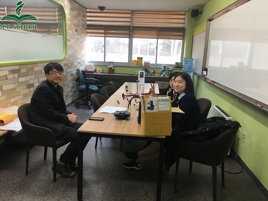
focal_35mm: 29
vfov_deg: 48.2
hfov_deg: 61.7
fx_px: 225
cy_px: 100
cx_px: 134
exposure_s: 1/30
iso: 50
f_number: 2.2
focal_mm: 4.15
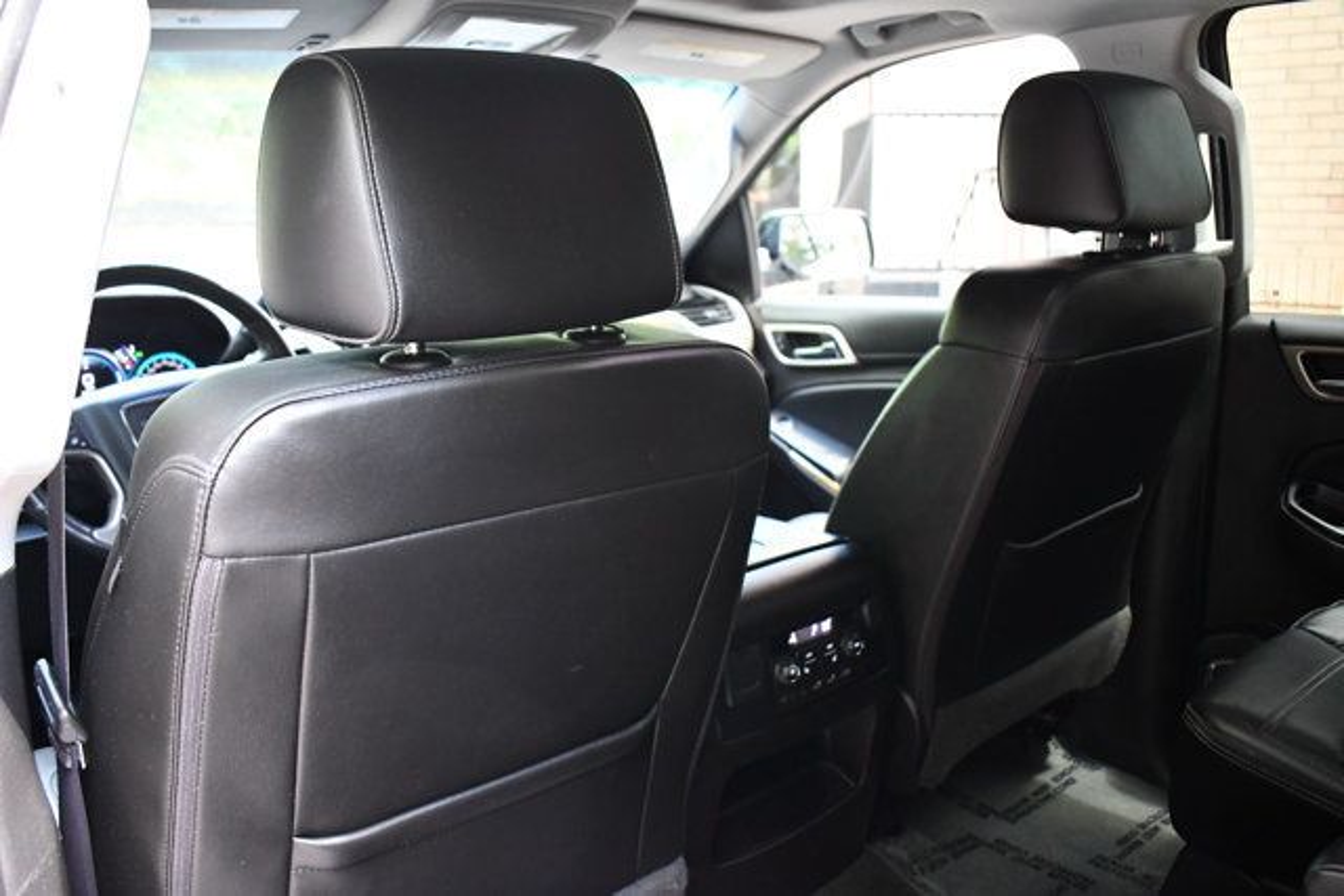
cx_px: 672
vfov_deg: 40.0
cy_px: 448
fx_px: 1232
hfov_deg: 57.2
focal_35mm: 33
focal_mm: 22
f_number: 3.8
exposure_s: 1/125
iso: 3200
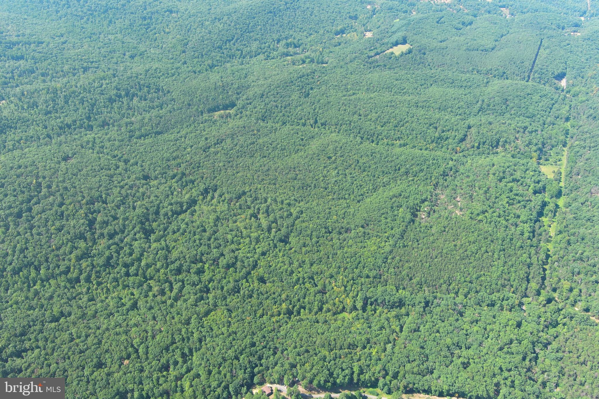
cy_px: 200
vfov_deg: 45.0
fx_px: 482
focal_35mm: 29
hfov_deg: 63.7
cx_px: 300
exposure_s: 1/343
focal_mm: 10.57
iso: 100
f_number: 2.8
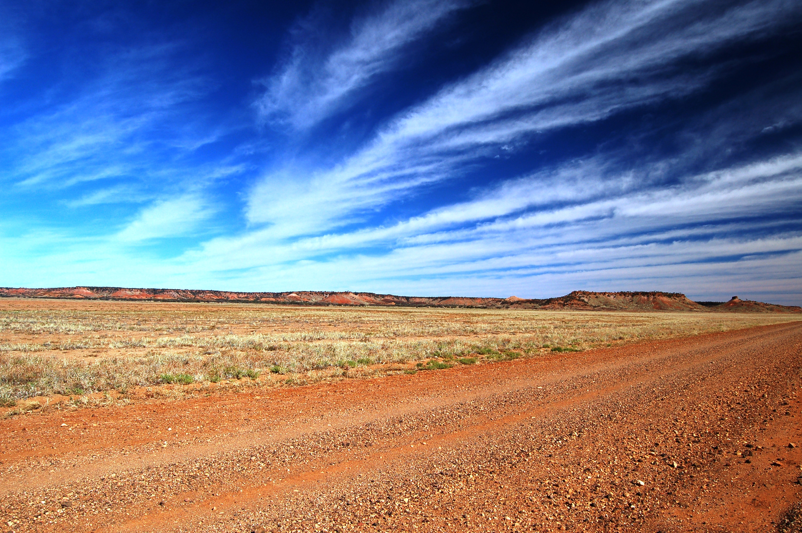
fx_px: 601
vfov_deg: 47.8
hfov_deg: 67.4
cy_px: 266
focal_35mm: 27
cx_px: 401
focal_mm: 18
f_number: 9
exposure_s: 1/320
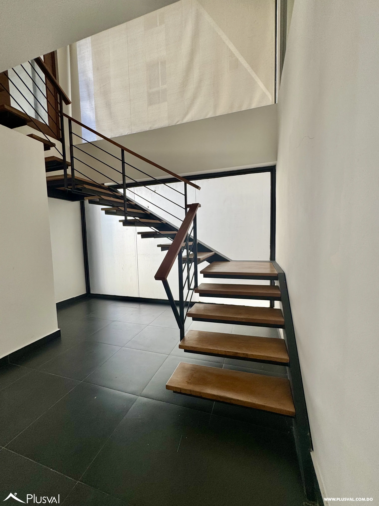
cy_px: 253
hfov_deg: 85.7
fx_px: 204
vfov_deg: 102.1
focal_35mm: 14
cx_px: 190
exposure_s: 1/99
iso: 50
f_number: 2.2
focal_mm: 2.22
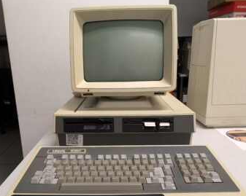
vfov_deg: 49.9
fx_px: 211
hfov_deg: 60.5
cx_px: 118
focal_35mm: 29
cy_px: 106
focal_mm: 5.43
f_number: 1.89
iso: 109
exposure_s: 1/24
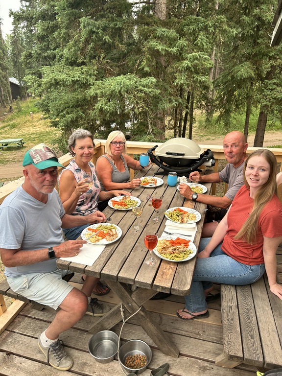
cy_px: 188
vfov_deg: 67.3
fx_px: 282
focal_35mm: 26
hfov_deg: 53.1
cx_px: 141
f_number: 1.5
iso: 50
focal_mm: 5.7
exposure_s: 1/121
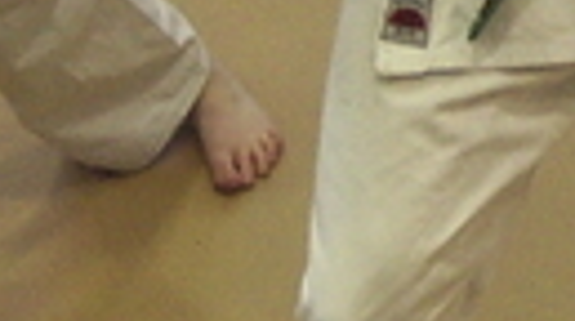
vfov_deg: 2.3
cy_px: -227
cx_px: 548
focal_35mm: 528
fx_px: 8035
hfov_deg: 4.1
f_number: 4.4
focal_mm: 14.6
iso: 200
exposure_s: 1/15
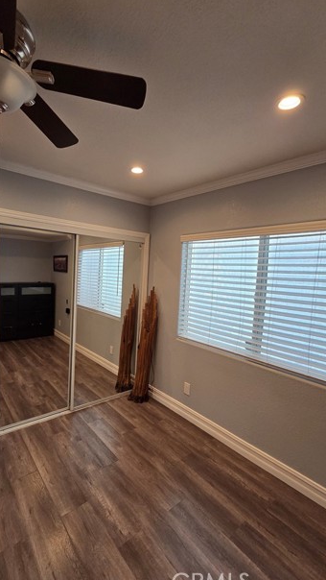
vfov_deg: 103.0
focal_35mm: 15
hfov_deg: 70.4
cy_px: 288
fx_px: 230
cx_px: 150
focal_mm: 2.2
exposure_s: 1/120
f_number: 2.2
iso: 250
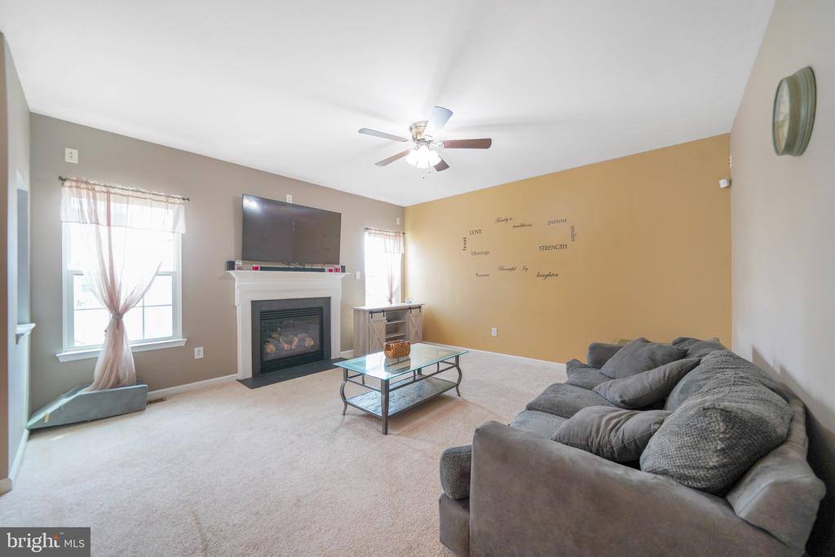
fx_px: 302
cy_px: 278
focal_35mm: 13
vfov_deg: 85.4
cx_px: 418
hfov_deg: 108.3
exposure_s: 1/30
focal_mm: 13
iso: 250
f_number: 4
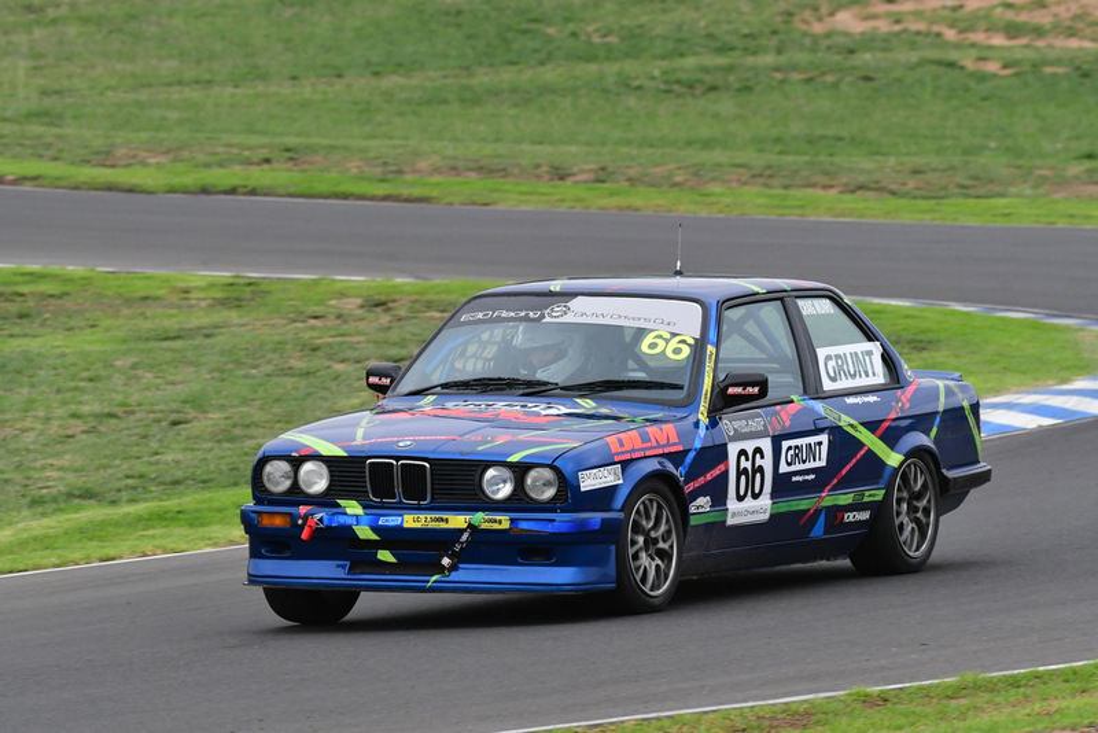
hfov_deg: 5.1
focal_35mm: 405
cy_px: 366
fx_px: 12356
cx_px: 549
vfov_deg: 3.4
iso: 2000
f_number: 9
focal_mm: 270
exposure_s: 1/640
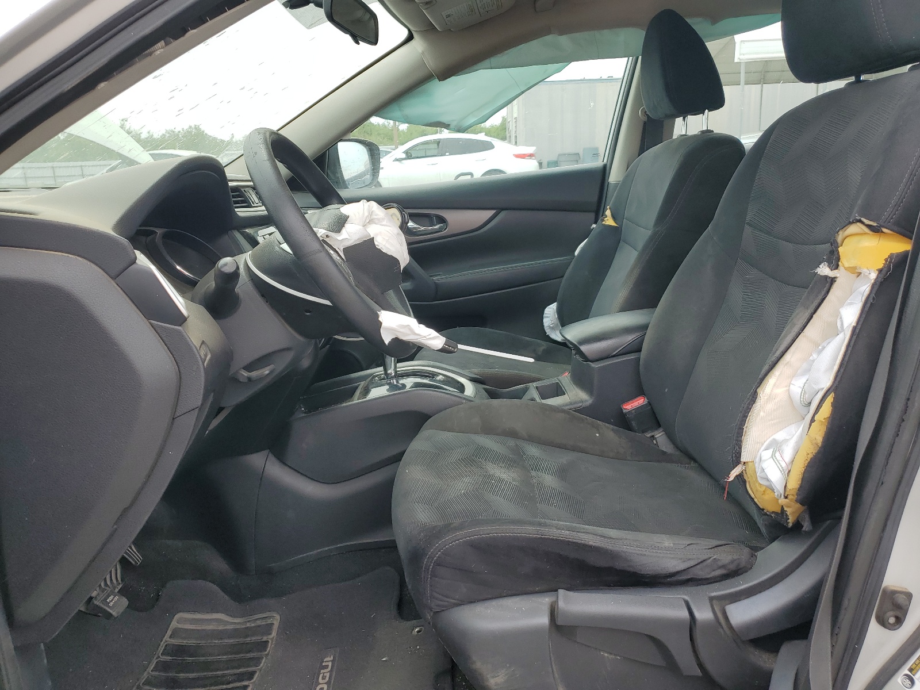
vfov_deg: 53.1
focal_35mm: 26
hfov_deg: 67.3
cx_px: 460
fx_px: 691
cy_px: 345
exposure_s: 1/714
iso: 50
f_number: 1.5
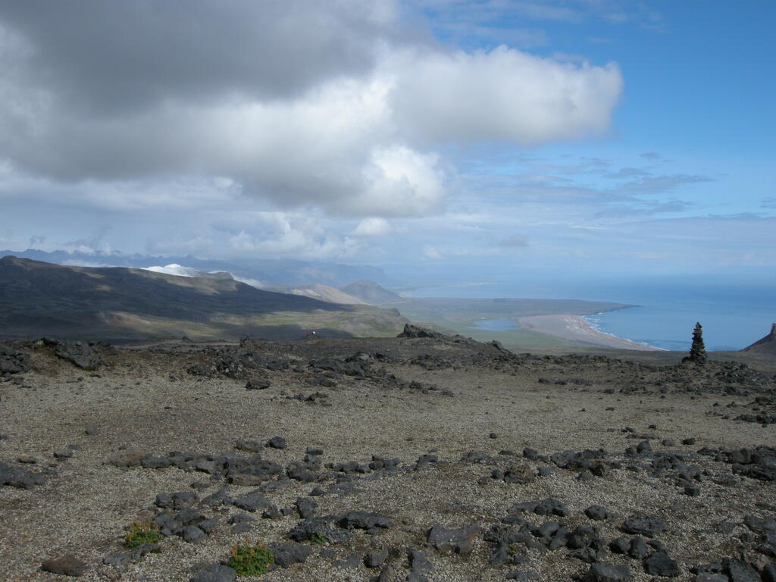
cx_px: 388
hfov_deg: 52.6
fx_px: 785
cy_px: 291
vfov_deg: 40.7
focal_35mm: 35
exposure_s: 1/350
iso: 100
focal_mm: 7.5
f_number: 6.8
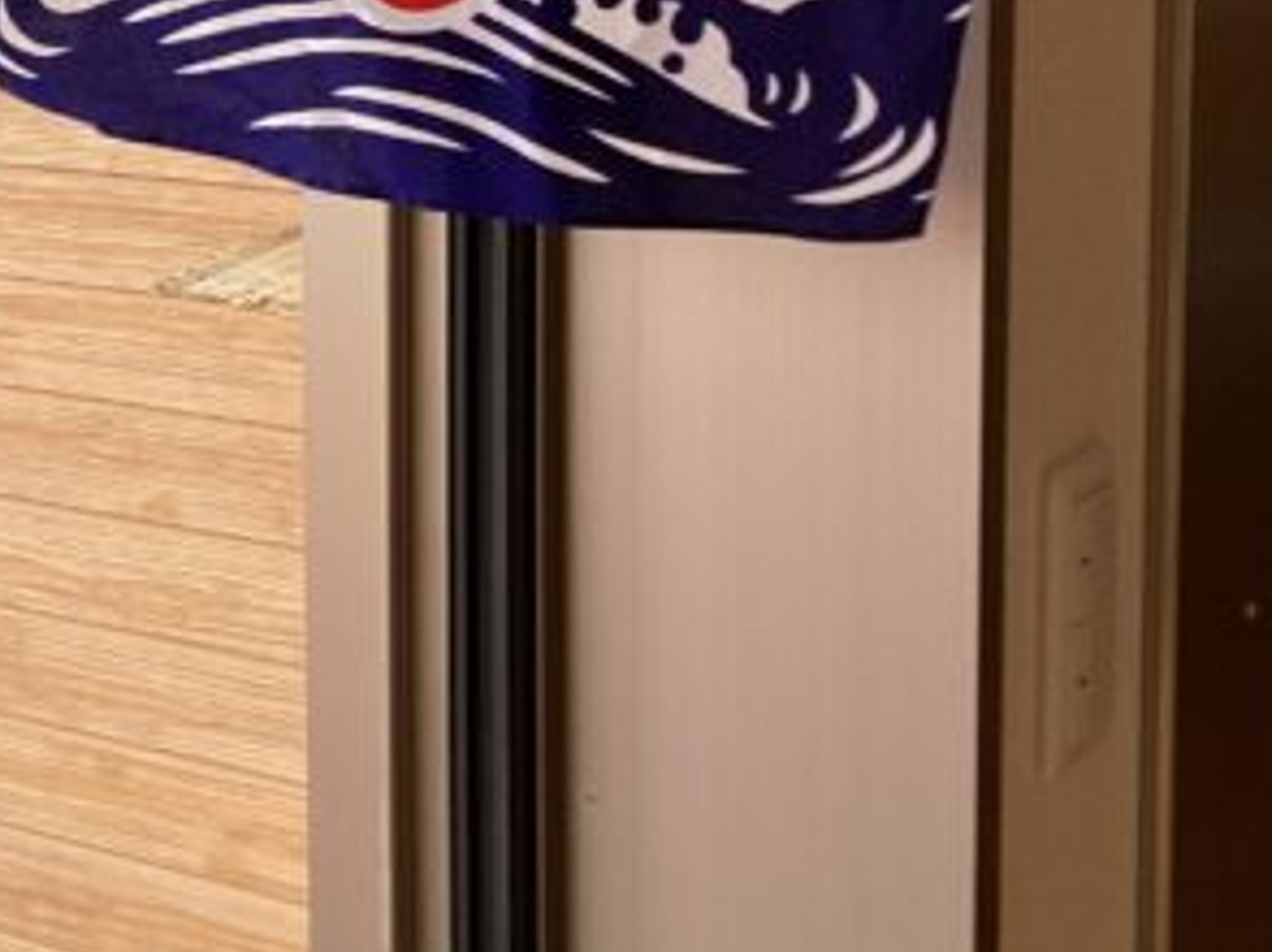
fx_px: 2974
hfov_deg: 23.4
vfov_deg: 17.9
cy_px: 108
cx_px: 78
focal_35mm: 81
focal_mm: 3.3
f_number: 2.4
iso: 25
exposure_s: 1/129
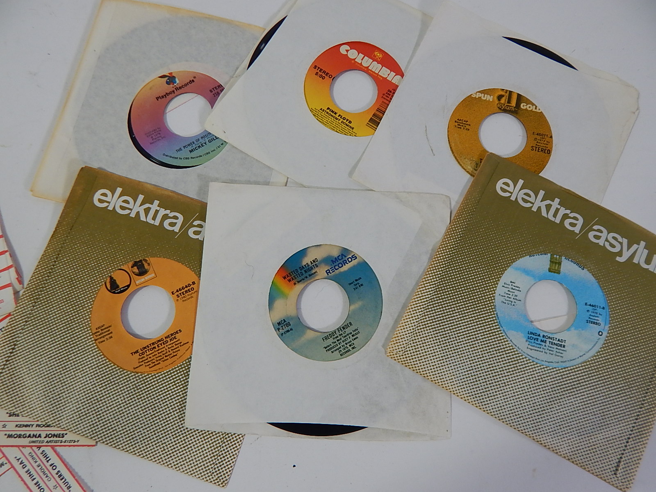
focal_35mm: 22
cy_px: 246
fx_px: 417
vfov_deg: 61.1
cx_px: 328
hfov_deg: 76.4
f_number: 3
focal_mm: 4
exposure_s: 1/40
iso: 125
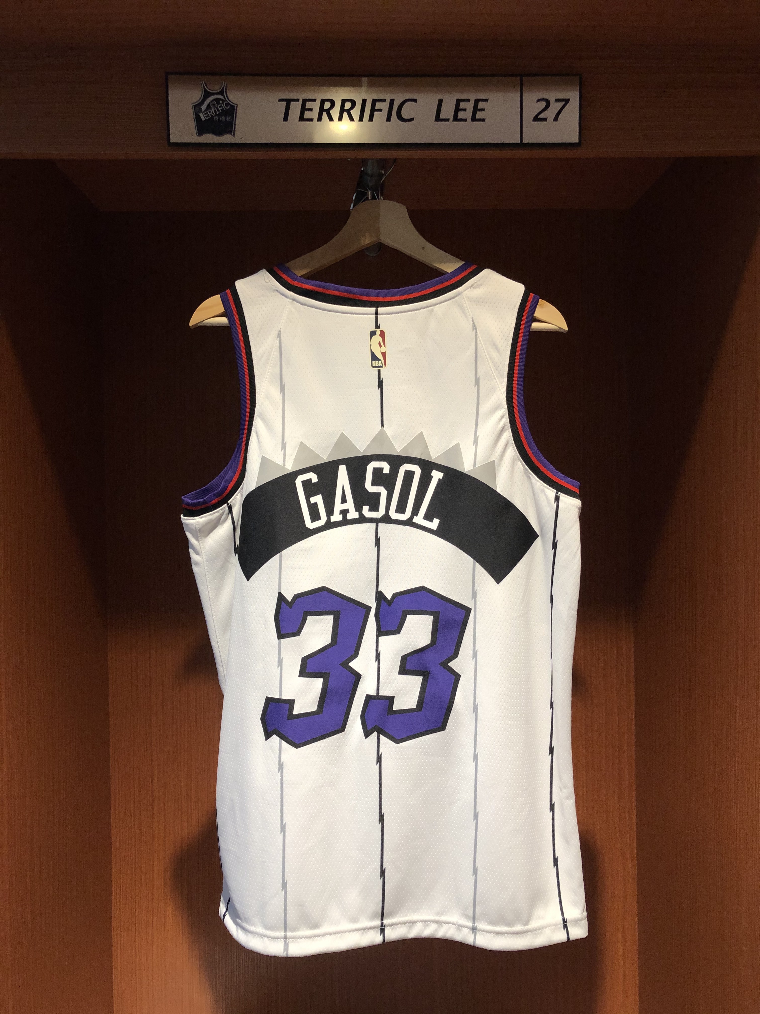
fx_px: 820
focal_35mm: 28
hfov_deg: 49.7
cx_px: 380
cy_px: 507
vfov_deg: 63.4
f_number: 1.8
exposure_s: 1/30
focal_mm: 3.99
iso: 32
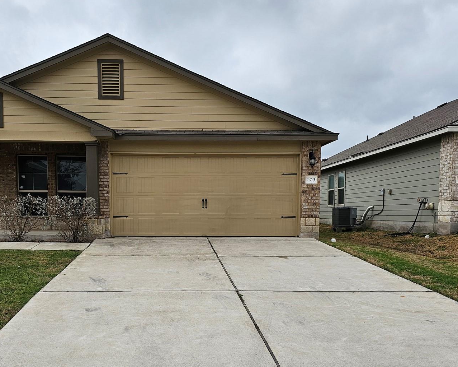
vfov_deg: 40.6
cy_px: 249
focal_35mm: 36
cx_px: 176
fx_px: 488
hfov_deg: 49.9
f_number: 1.7
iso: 20
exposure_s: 1/1265
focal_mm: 6.3
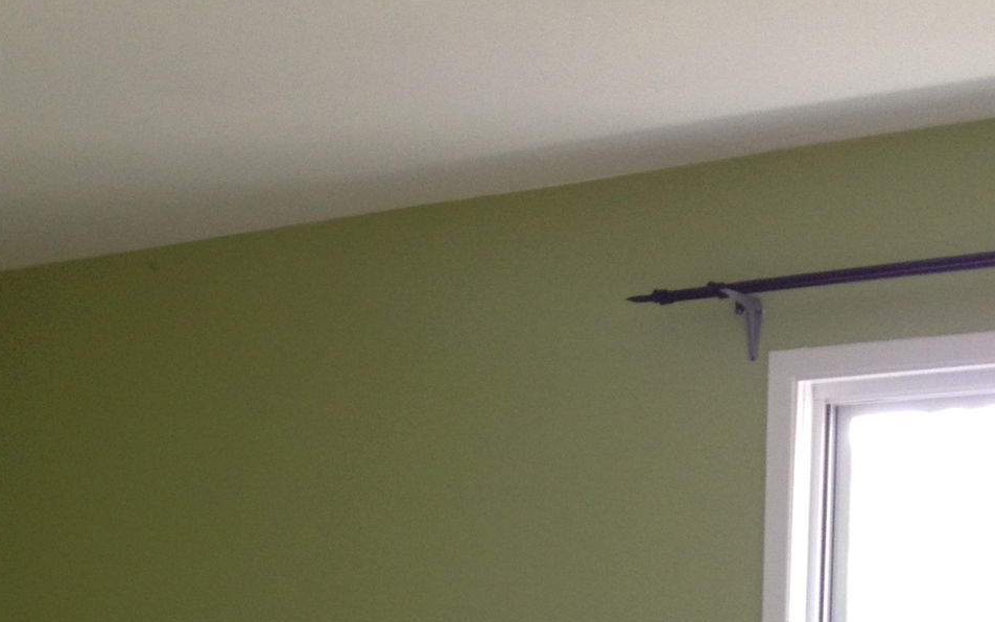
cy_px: 920
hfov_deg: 24.6
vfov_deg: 14.7
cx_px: 227
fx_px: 2251
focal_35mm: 83
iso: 80
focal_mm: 4.28
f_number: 2.4
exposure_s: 1/20
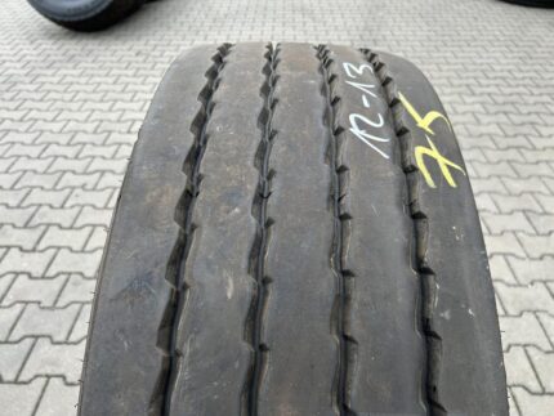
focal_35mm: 26
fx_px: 416
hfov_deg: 67.3
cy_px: 208
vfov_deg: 53.1
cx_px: 277
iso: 40
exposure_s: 1/202
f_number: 1.5
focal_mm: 5.7
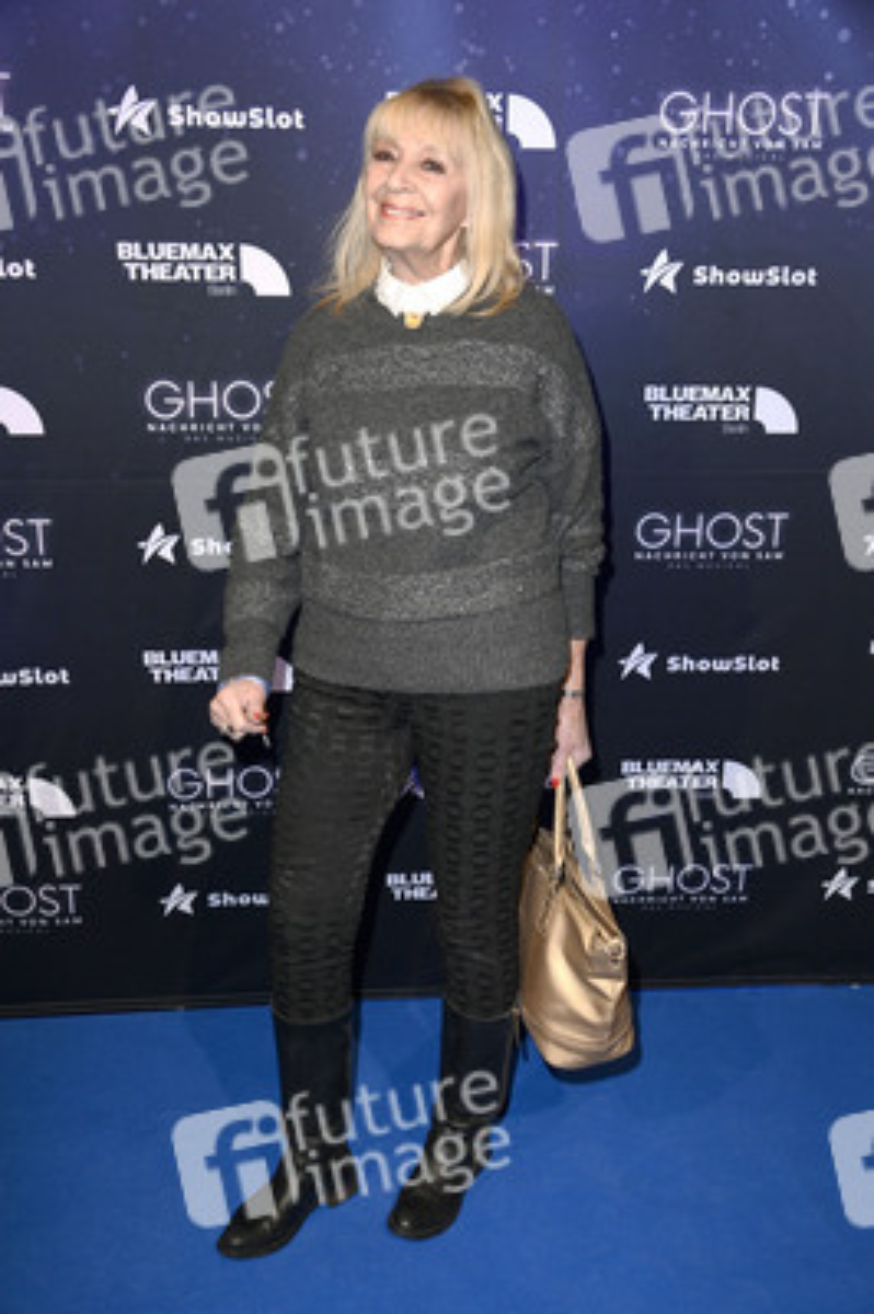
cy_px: 657
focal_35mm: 36
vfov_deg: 53.2
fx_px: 1313
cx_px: 437
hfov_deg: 36.8
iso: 1000
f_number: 5.6
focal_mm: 36
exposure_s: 1/125
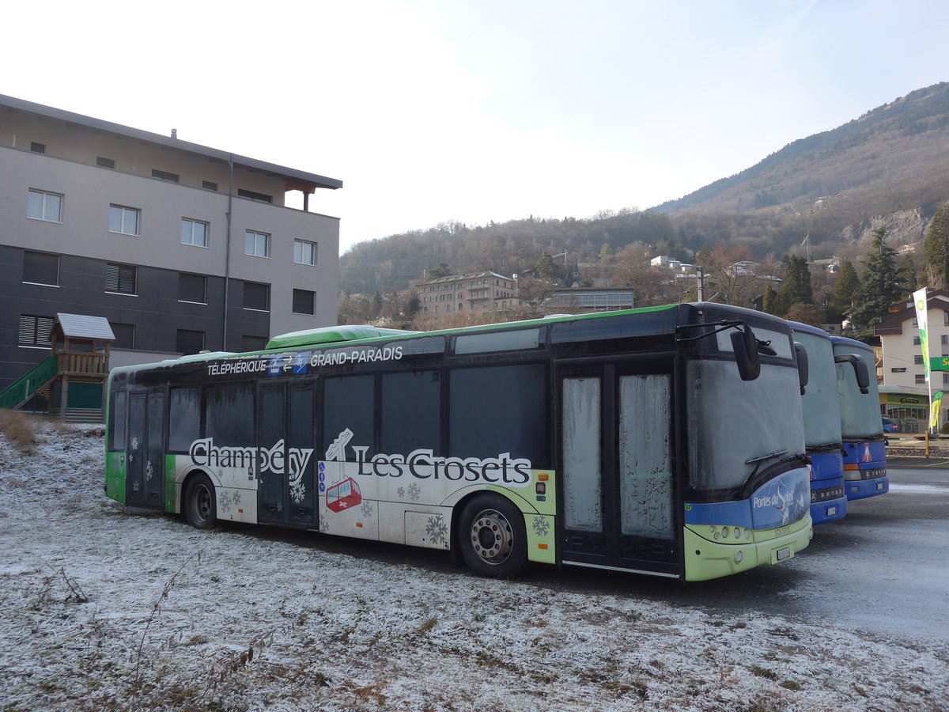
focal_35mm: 29
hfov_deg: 61.7
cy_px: 356
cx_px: 474
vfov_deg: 48.2
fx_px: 795
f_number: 2.8
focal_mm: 6
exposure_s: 1/640
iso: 80
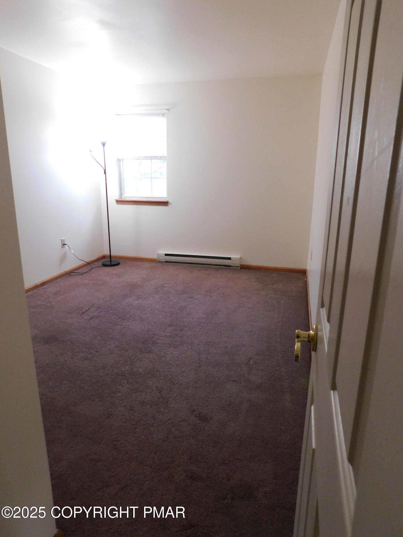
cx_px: 202
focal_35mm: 23
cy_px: 268
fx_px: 357
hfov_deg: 58.9
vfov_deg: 73.9
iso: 400
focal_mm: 4
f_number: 3
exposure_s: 1/30
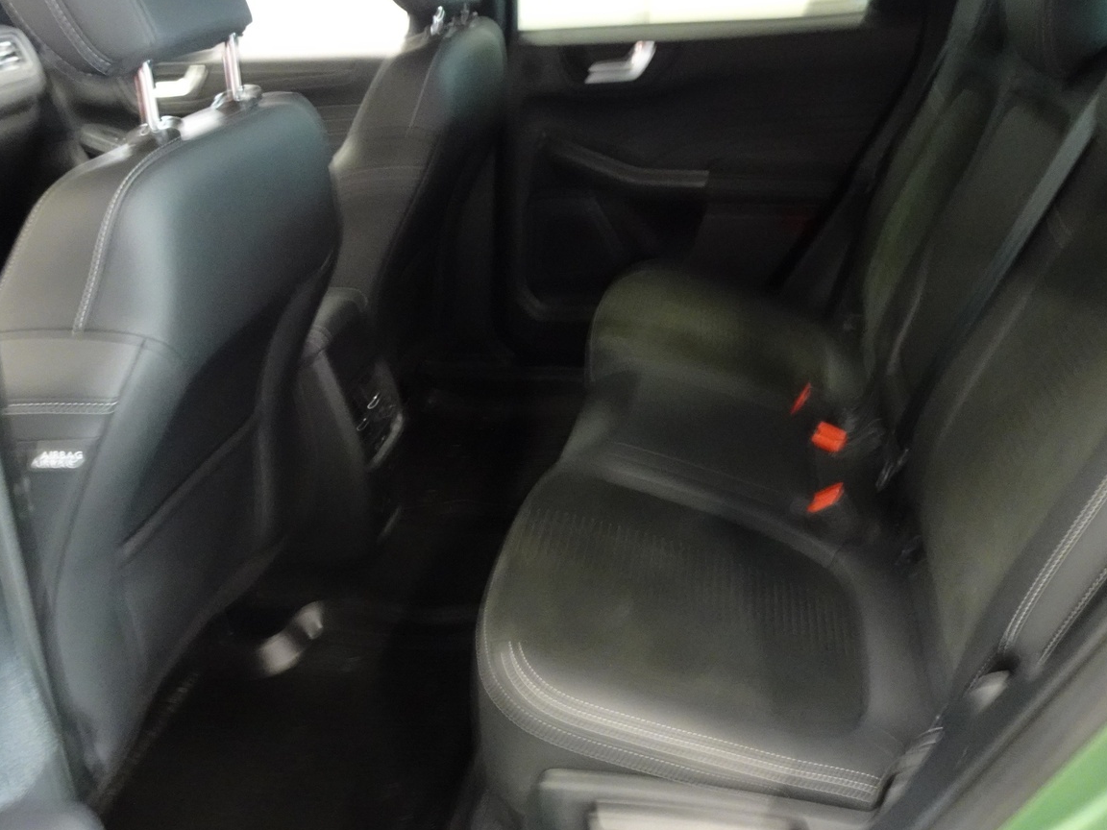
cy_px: 417
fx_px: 959
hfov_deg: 59.6
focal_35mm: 30
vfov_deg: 46.8
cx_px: 644
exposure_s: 1/4
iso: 800
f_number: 3.5
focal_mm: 4.25
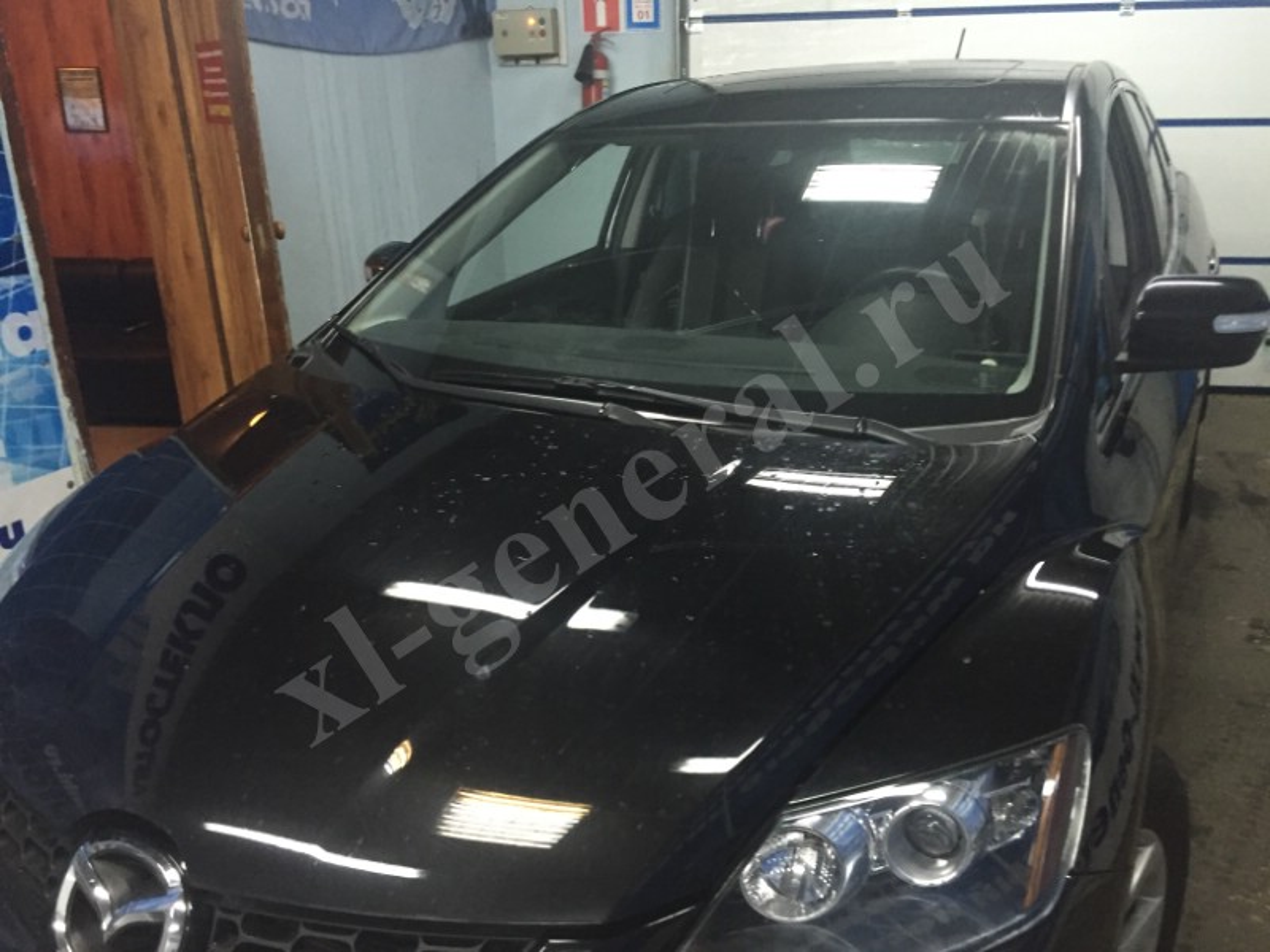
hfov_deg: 61.7
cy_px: 476
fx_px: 1064
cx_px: 635
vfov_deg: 48.2
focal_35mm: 29
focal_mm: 4.15
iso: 250
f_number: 2.2
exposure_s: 1/25
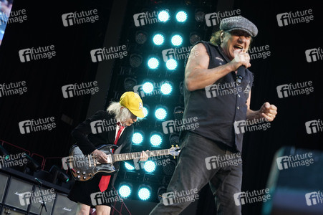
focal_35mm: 61
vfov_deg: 22.2
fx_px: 547
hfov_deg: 32.9
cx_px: 162
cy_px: 108
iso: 1600
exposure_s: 1/400
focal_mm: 61
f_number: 5
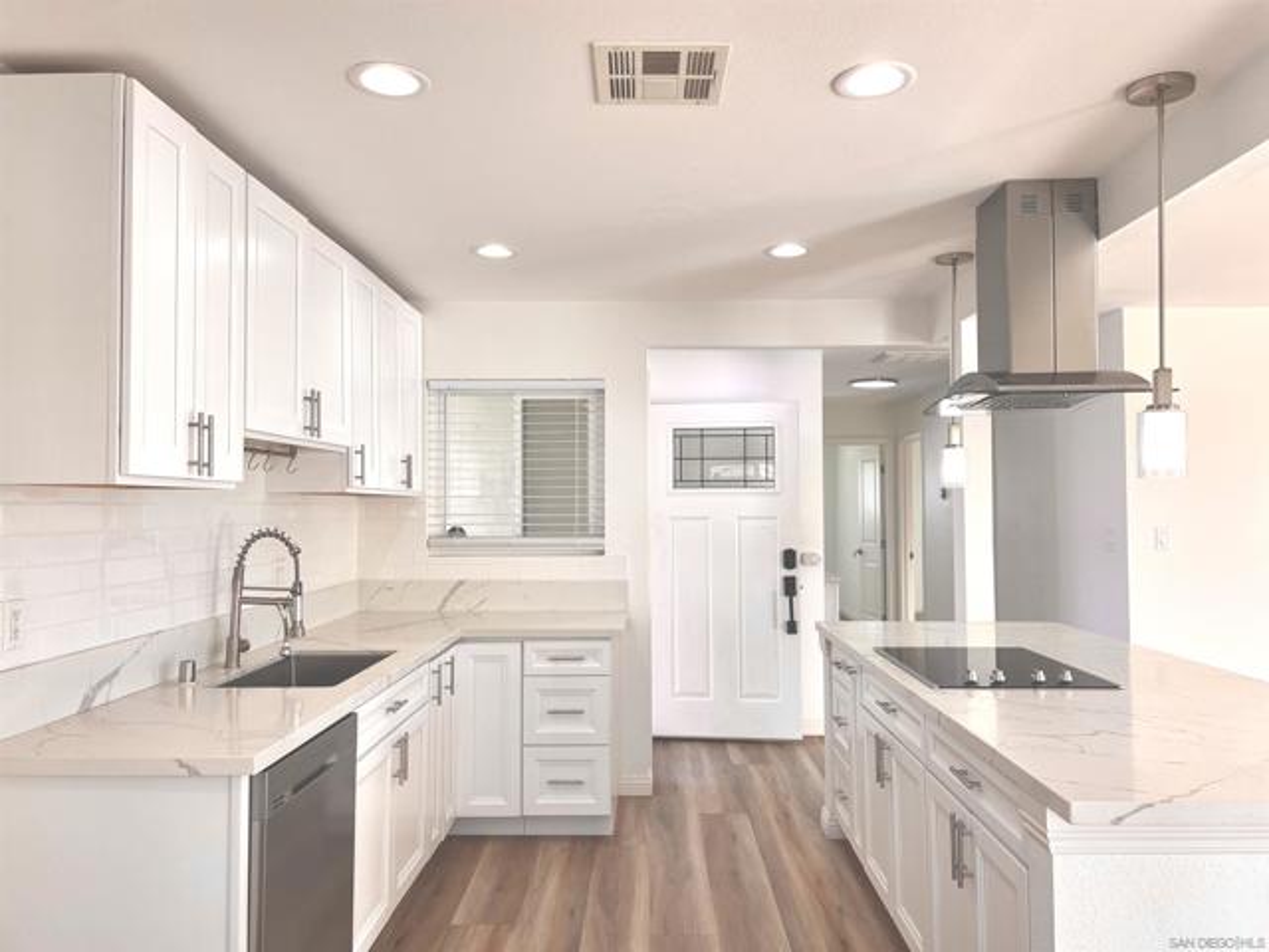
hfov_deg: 67.3
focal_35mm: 26
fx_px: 953
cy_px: 476
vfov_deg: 53.1
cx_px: 634
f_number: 1.6
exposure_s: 1/262
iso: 32
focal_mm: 4.2
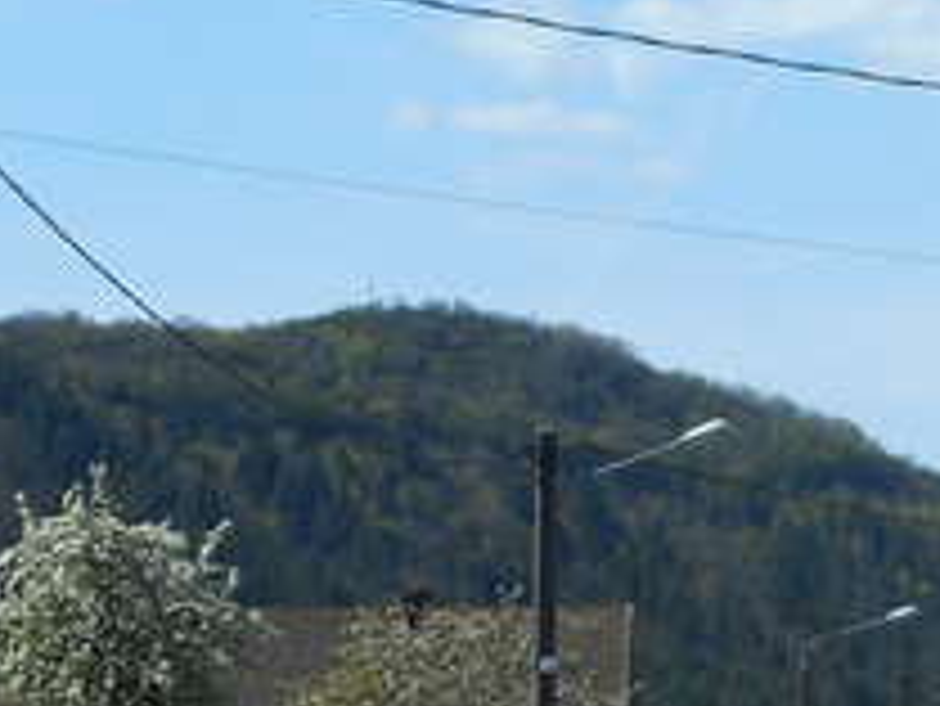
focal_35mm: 192
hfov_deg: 10.1
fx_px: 5217
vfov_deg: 7.7
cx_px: 1228
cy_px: 567
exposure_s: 1/400
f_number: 5.3
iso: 80
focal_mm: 12
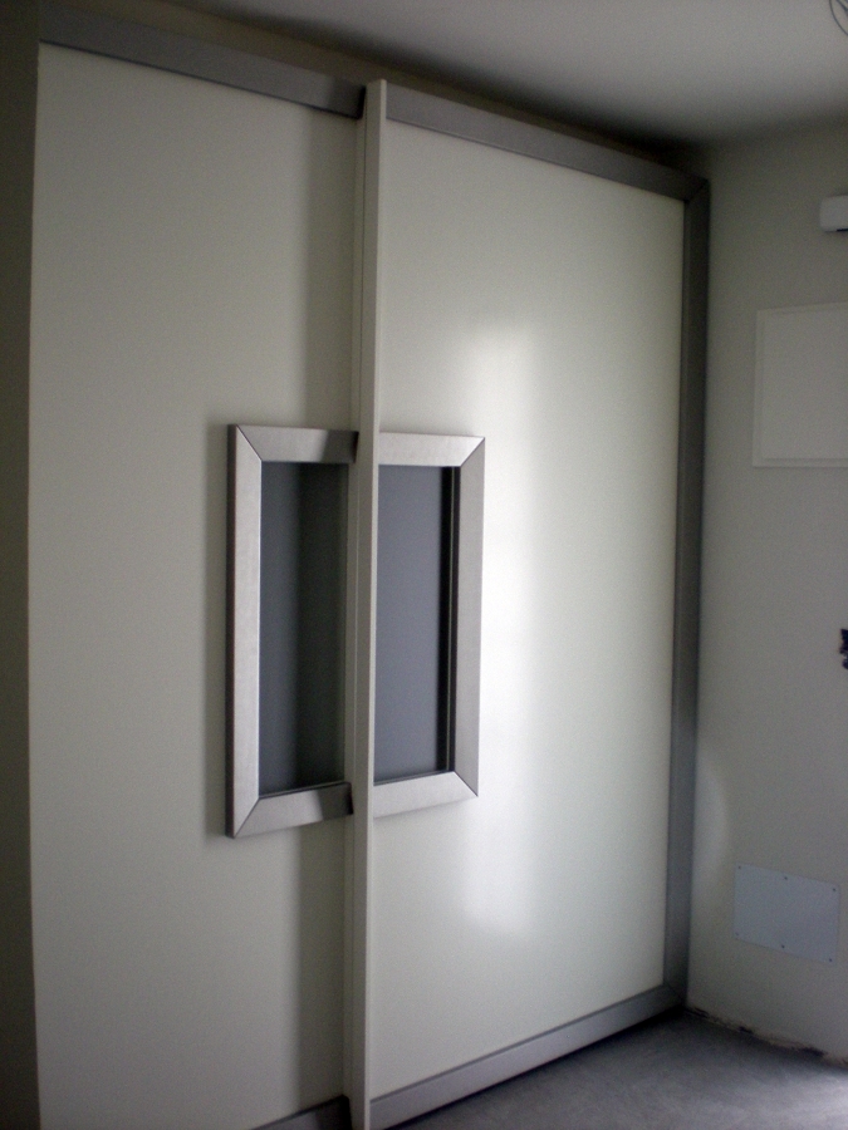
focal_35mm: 38
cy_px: 565
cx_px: 424
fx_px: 1241
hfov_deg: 37.7
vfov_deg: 49.0
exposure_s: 1/31.7
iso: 200
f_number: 3.1
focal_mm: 6.3
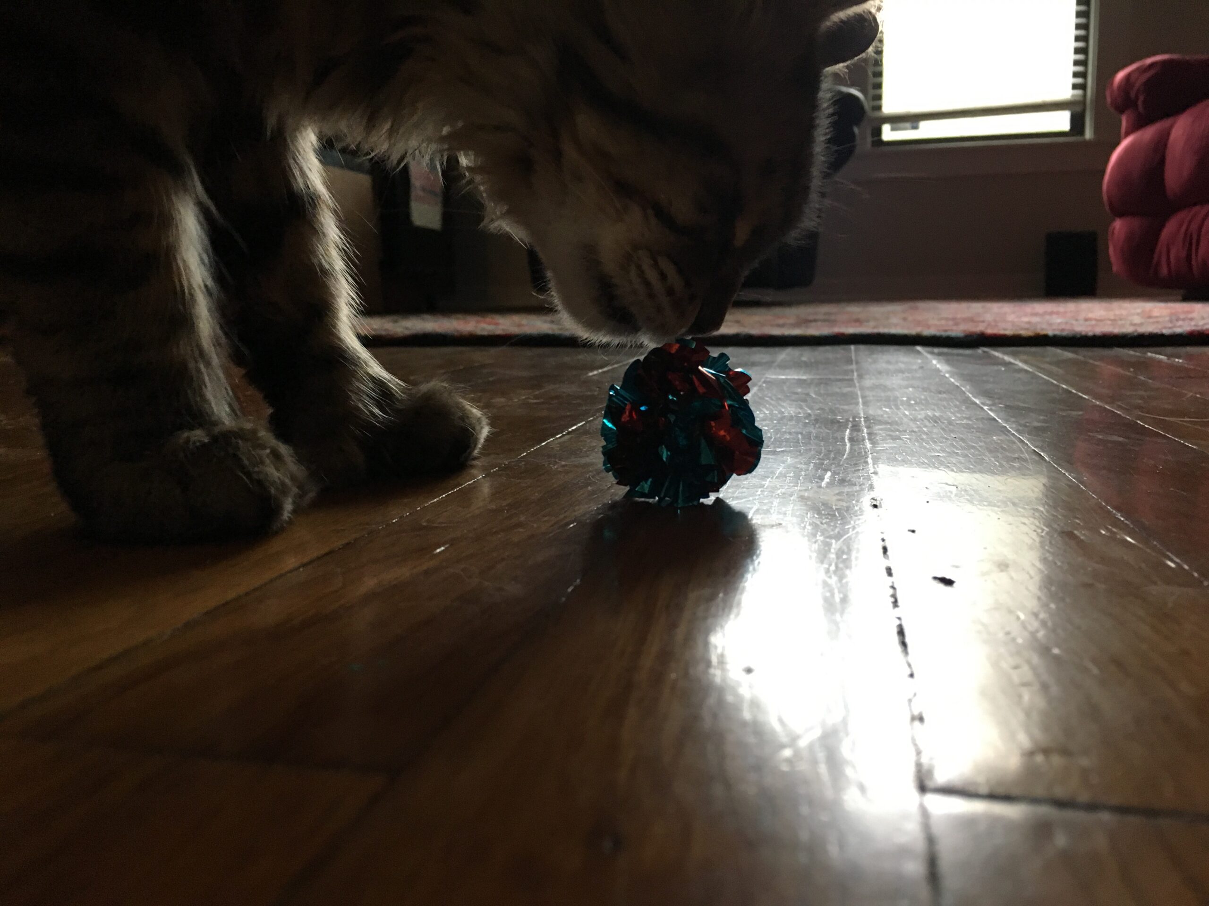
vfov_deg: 48.2
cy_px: 453
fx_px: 1013
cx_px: 604
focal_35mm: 29
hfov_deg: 61.7
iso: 160
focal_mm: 4.15
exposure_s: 1/30
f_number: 2.2
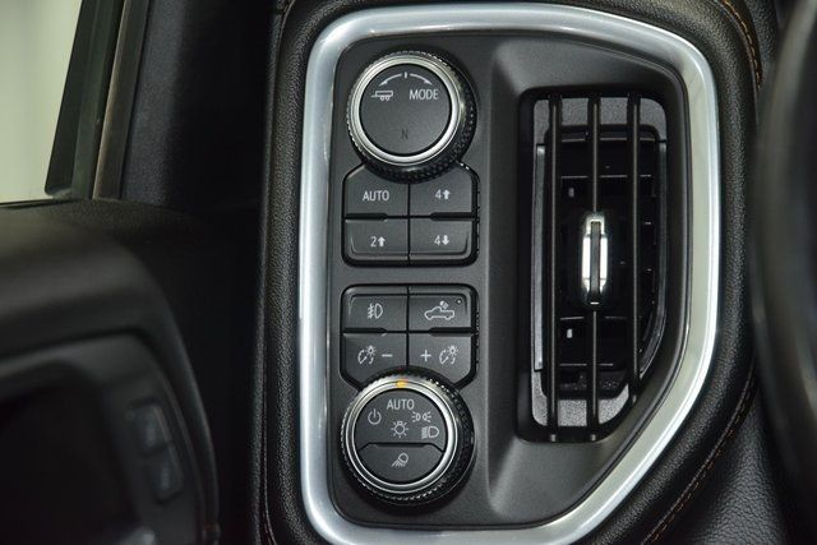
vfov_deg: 13.0
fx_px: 2383
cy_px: 272
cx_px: 408
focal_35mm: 105
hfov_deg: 19.5
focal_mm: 70
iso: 1400
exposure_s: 1/40
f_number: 4.5
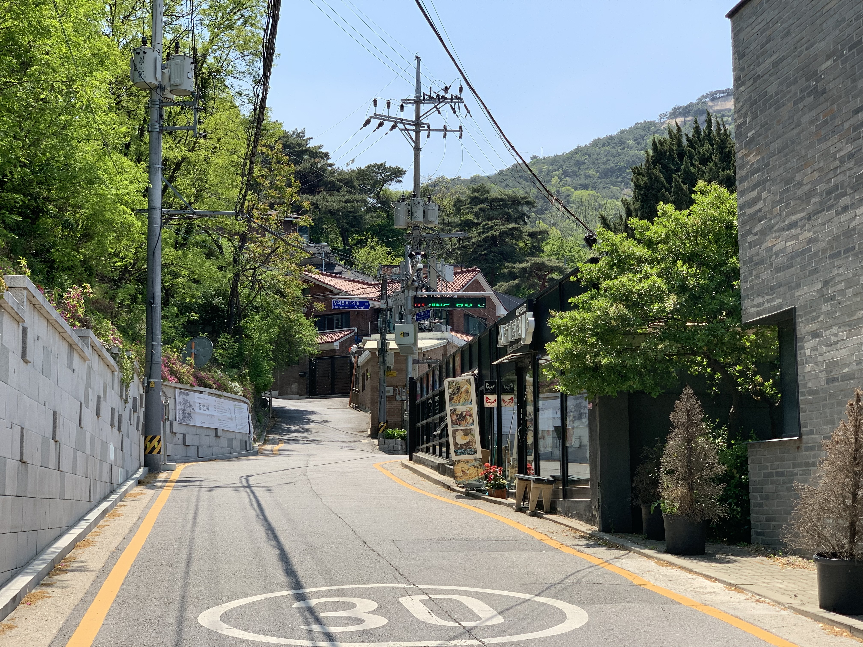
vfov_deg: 28.0
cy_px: 324
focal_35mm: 52
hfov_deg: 36.8
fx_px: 1296
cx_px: 432
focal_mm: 6
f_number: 2.4
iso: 16
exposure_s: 1/716
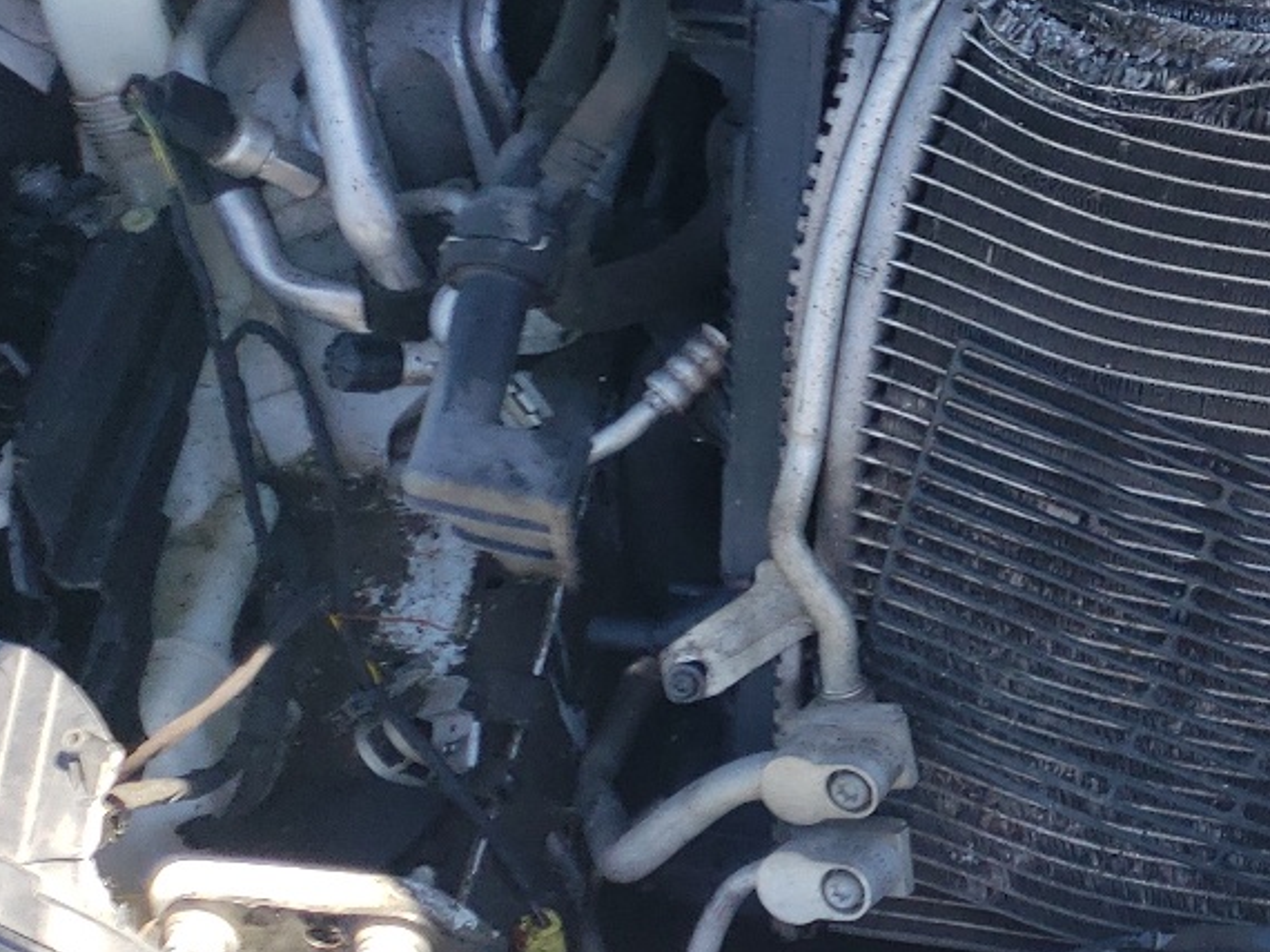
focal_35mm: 73
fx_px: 2677
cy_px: 227
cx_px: 1738
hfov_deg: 23.1
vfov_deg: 20.0
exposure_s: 1/526
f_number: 1.5
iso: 50
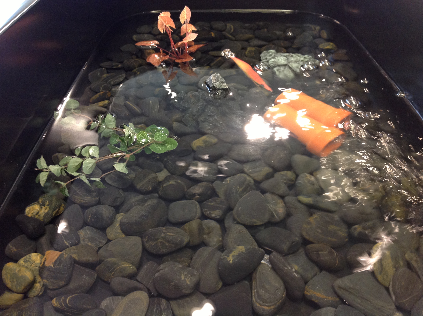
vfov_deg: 40.6
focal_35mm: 35
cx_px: 212
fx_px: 427
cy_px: 158
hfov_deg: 52.7
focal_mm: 4.28
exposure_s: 1/17
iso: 160
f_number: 2.4
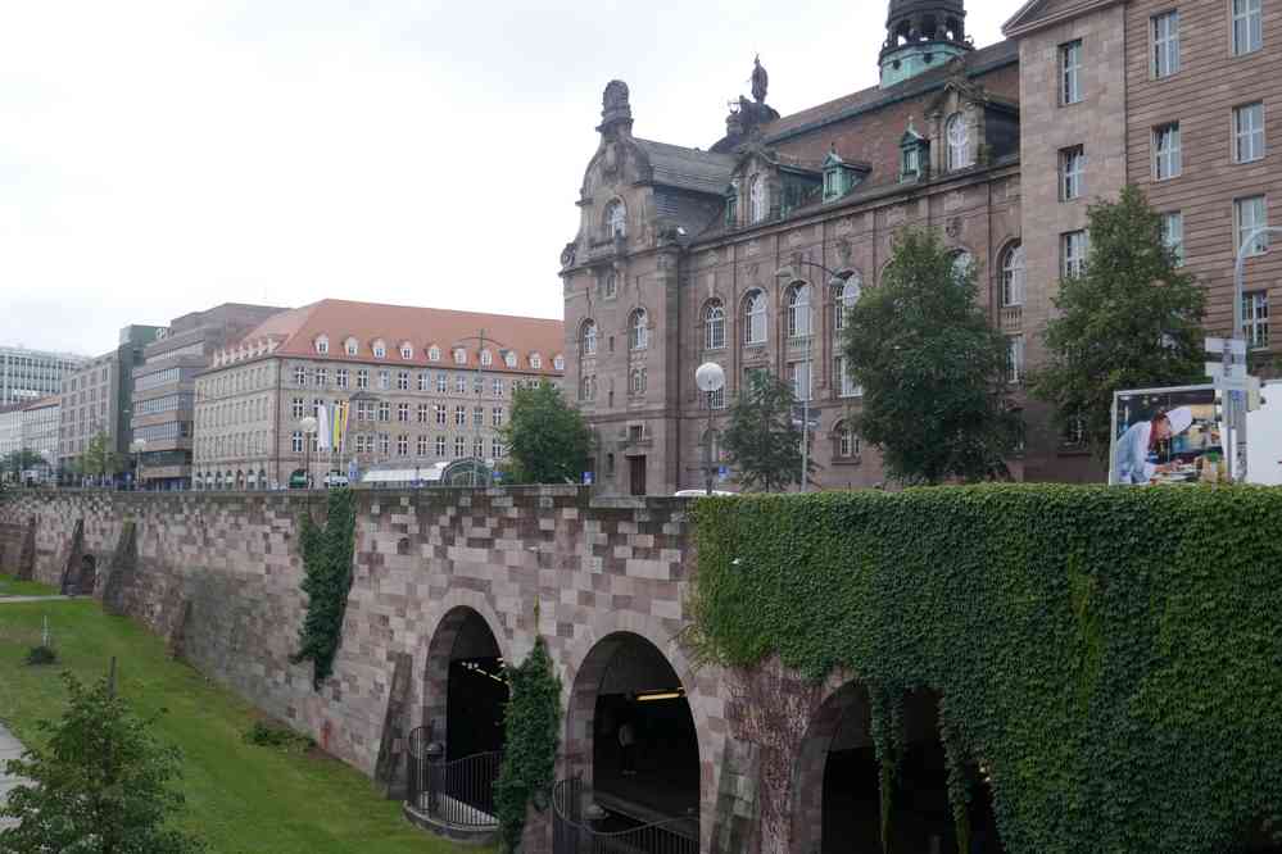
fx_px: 1318
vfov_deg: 35.9
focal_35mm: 37
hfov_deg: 51.9
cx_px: 641
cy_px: 427
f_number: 3.5
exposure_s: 1/400
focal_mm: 13.3
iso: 125
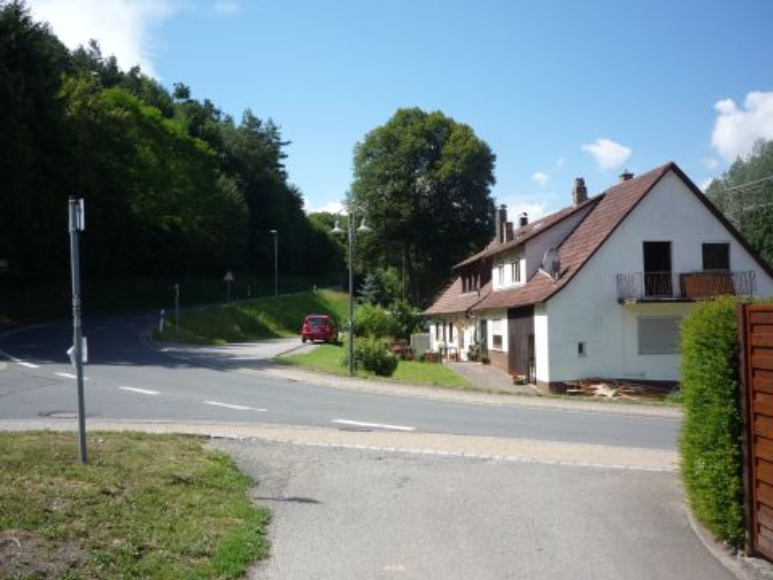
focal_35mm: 32
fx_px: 715
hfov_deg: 56.8
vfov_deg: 44.2
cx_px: 386
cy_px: 290
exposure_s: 1/400
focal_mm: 5.2
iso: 100
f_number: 4.5
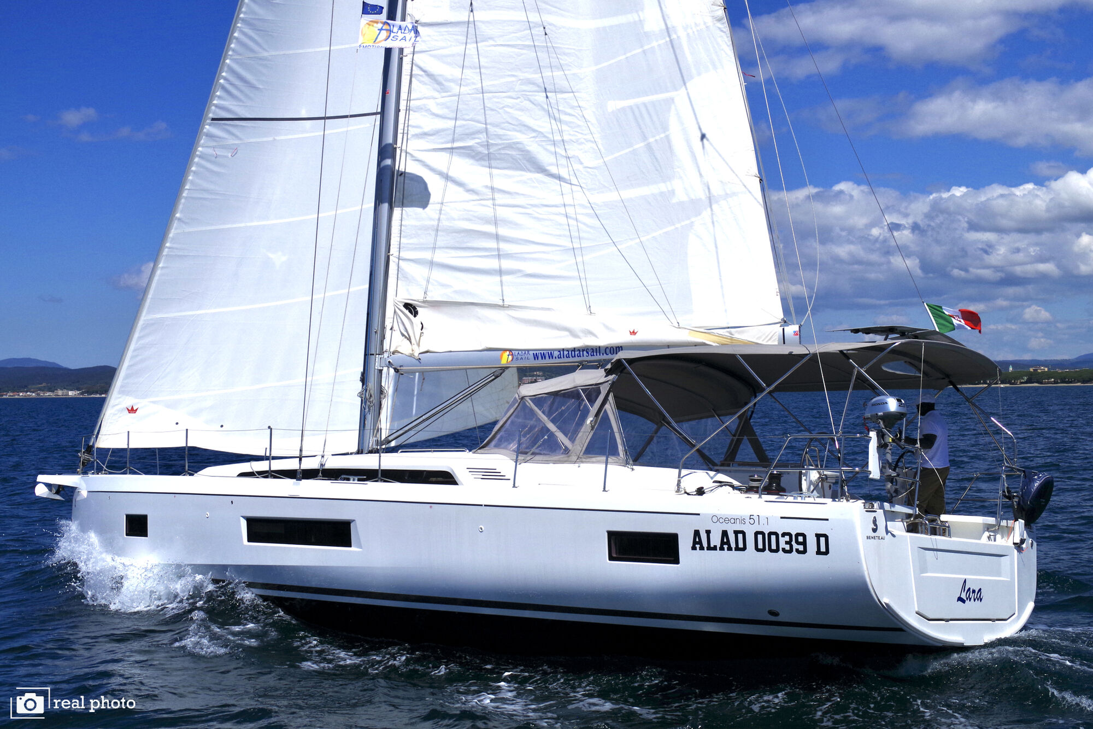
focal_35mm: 50
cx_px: 546
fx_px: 1503
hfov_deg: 40.0
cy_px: 364
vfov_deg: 27.3
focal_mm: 33
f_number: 11
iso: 200
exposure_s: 1/1600
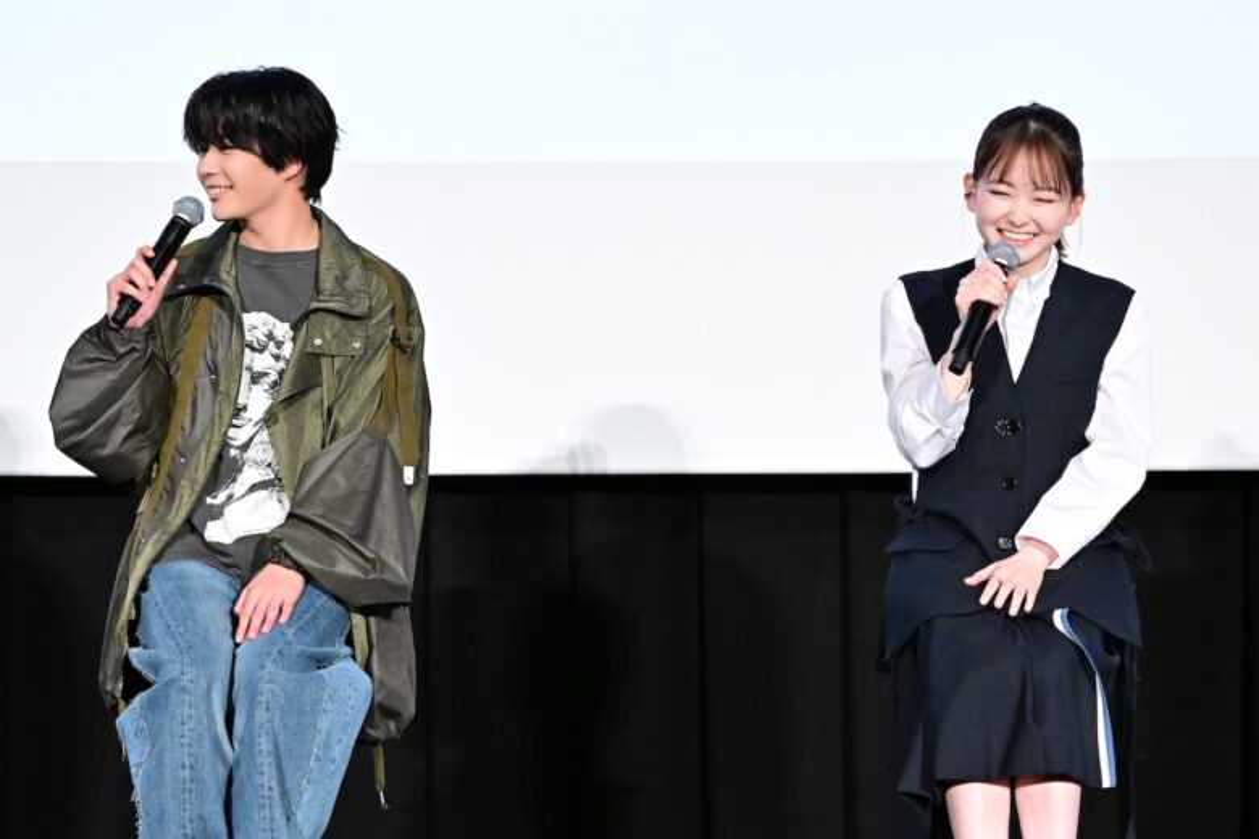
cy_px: 420
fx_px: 3357
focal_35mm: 96
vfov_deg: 14.3
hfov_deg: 21.2
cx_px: 630
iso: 6400
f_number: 6
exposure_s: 1/200
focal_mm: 64
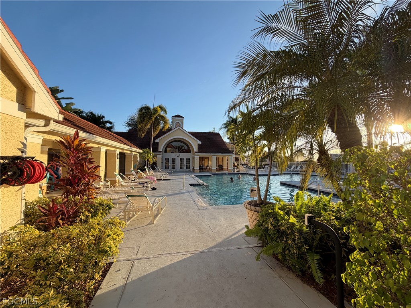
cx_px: 206
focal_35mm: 14
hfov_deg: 102.1
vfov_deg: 85.7
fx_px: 166
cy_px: 154
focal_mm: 2.22
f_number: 2.2
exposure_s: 1/531
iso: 40
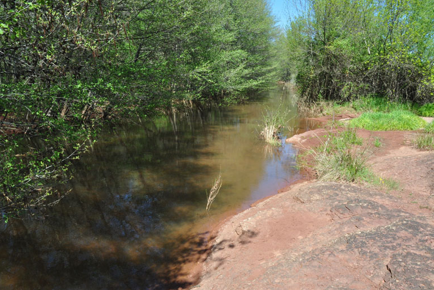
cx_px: 214
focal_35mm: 28
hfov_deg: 65.4
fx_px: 338
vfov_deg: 46.4
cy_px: 149
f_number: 14
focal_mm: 18
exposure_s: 1/100
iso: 400
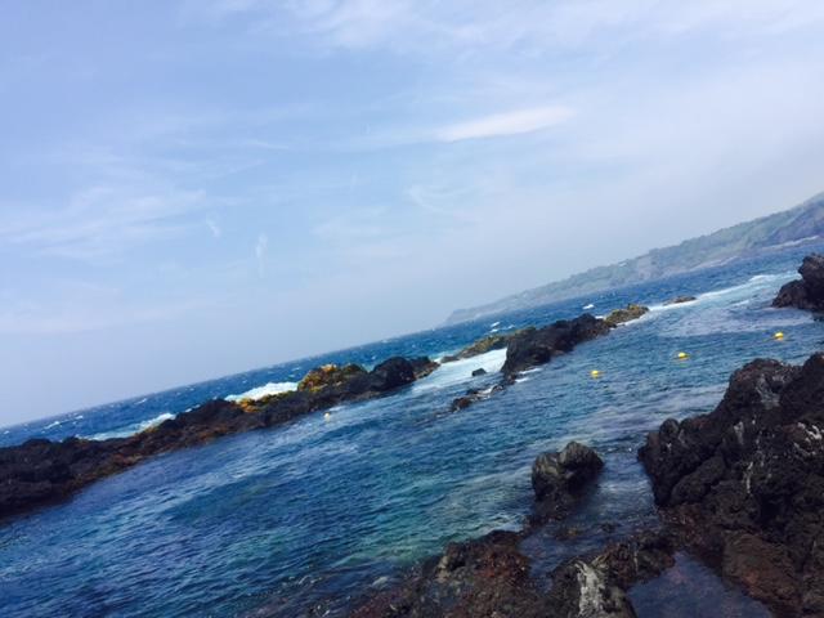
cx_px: 412
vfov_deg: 48.2
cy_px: 309
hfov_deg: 61.7
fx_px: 690
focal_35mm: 29
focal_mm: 4.2
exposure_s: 1/2475
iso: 32
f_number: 2.2
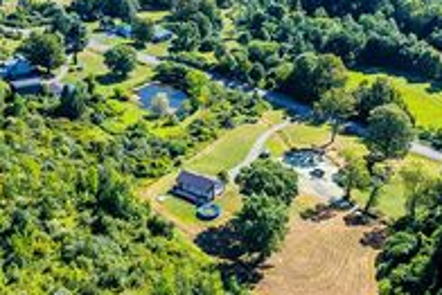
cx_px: 237
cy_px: 30
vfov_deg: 23.6
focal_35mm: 56
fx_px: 688
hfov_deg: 35.6
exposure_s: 1/3000
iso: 100
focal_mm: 8.38
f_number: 2.8
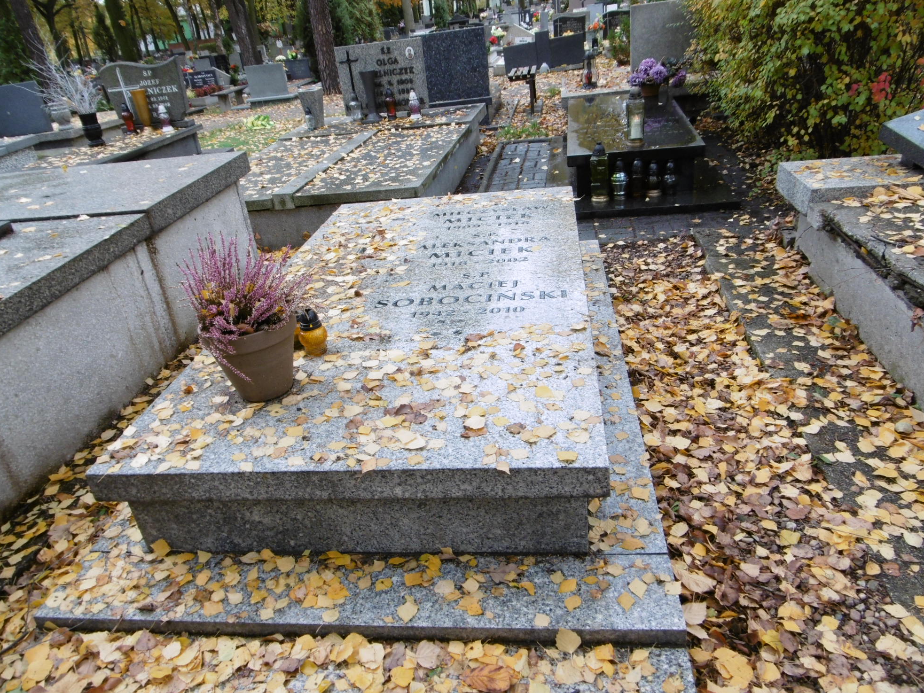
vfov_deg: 54.9
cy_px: 346
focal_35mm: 25
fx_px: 667
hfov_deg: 69.4
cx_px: 449
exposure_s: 1/100
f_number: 3.1
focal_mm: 4.3
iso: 100
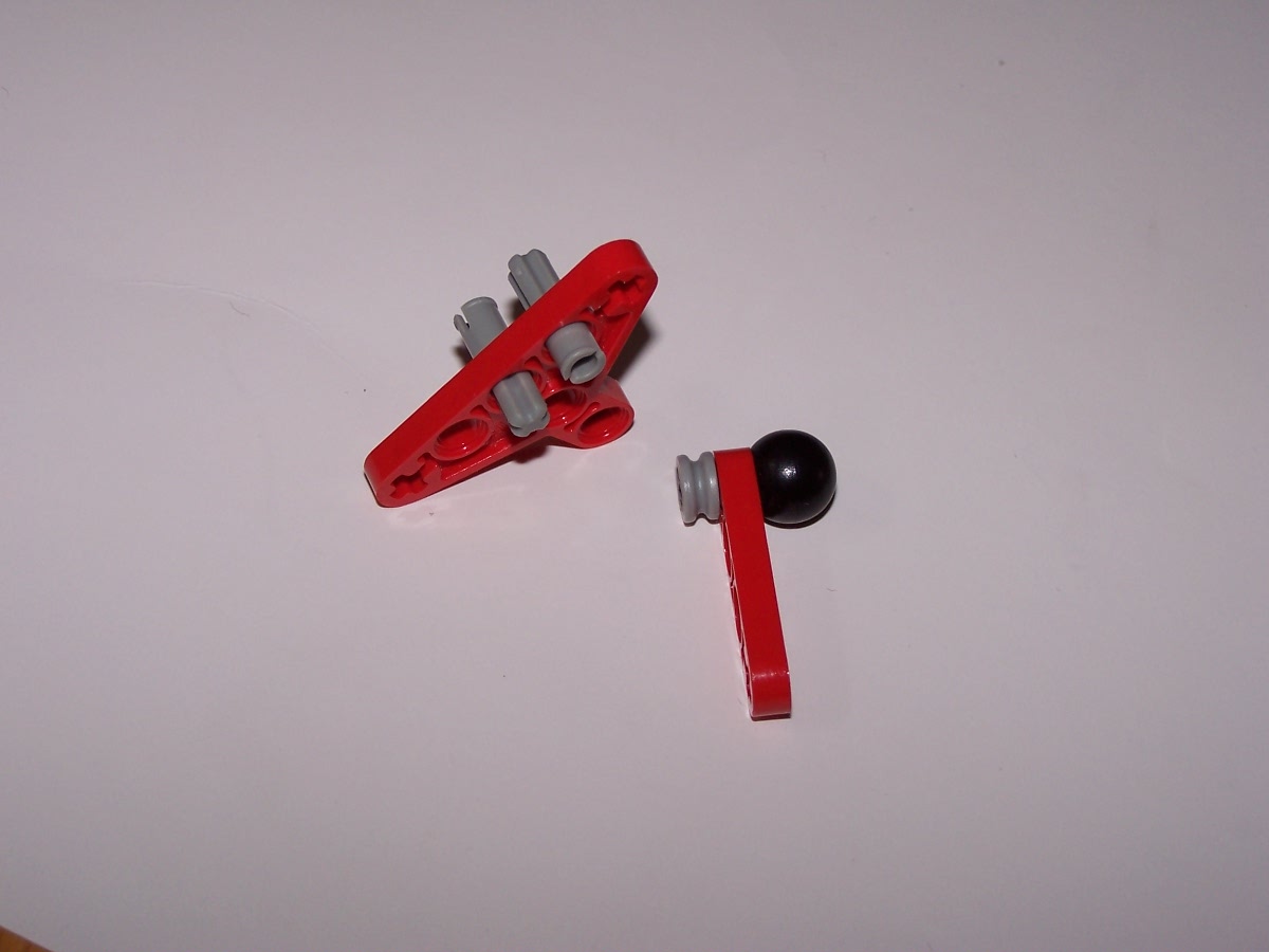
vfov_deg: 21.3
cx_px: 634
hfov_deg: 28.2
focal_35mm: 69
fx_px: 2529
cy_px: 476
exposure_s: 1/60
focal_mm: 11.5
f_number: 3.2
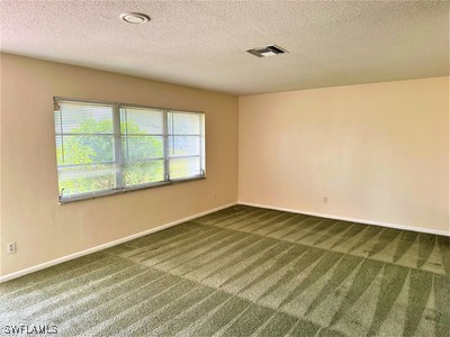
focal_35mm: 24
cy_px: 168
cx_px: 225
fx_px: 312
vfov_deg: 56.8
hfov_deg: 71.6
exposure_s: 1/162
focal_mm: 6.86
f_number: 1.78
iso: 100
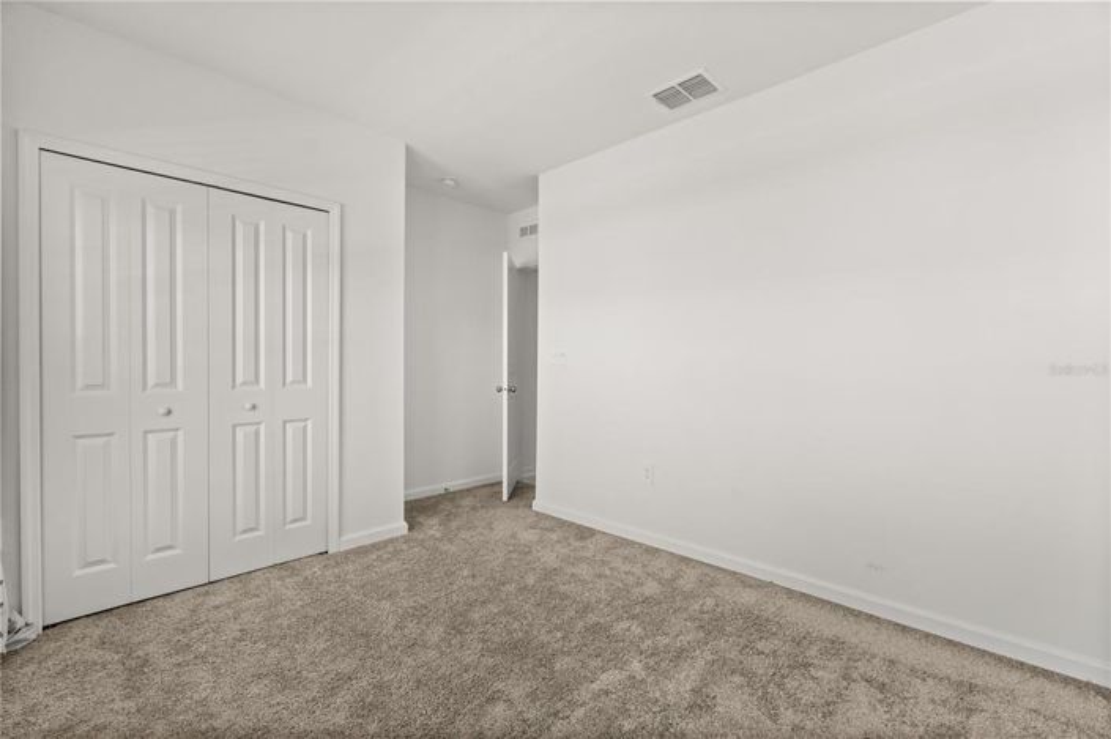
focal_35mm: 16
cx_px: 556
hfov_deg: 96.8
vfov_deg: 73.7
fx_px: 493
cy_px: 370
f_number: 5
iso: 2000
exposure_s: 1/250
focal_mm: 16
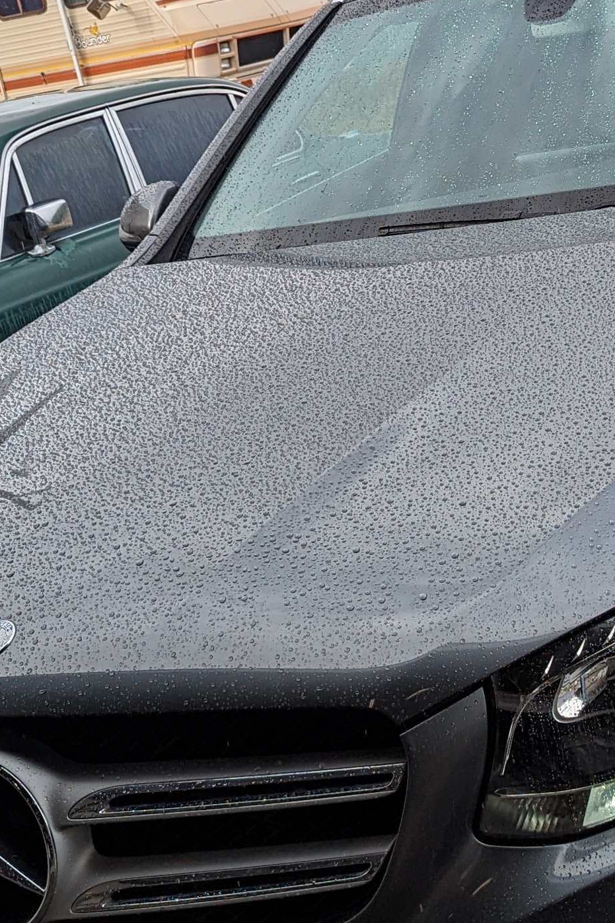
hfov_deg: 18.4
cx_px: 532
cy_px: 388
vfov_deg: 27.7
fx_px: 1871
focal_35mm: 73
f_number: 1.85
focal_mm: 6.81
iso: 42
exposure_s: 1/851
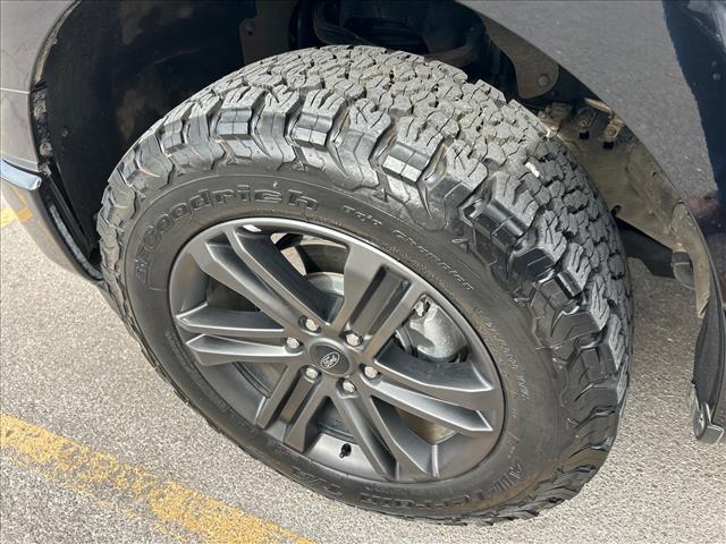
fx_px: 545
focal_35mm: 26
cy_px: 272
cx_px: 363
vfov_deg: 53.1
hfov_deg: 67.3
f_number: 1.5
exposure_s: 1/339
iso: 50
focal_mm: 5.7
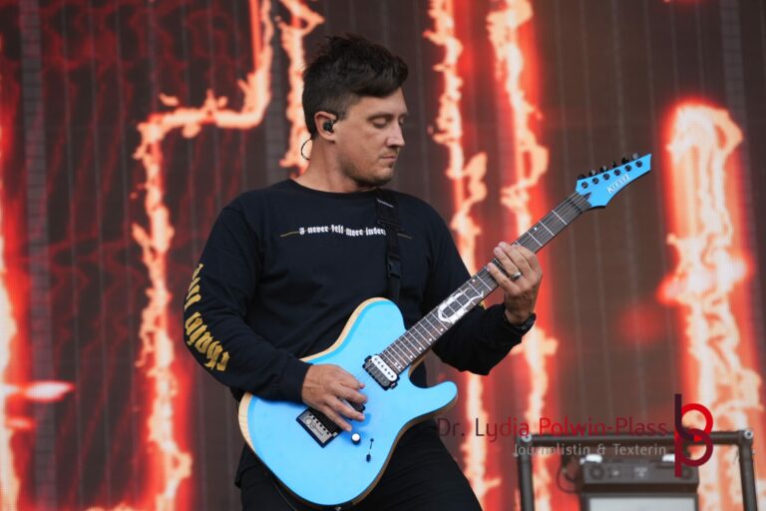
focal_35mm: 168
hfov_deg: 12.2
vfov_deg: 8.2
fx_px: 3574
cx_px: 383
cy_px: 256
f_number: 5.6
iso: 200
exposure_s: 1/200
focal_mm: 112
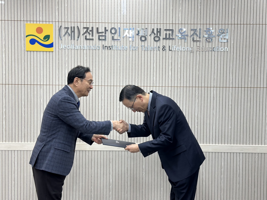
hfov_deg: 39.7
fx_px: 370
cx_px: 134
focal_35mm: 48
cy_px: 100
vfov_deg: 30.3
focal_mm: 6.86
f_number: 1.78
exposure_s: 1/120
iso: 100
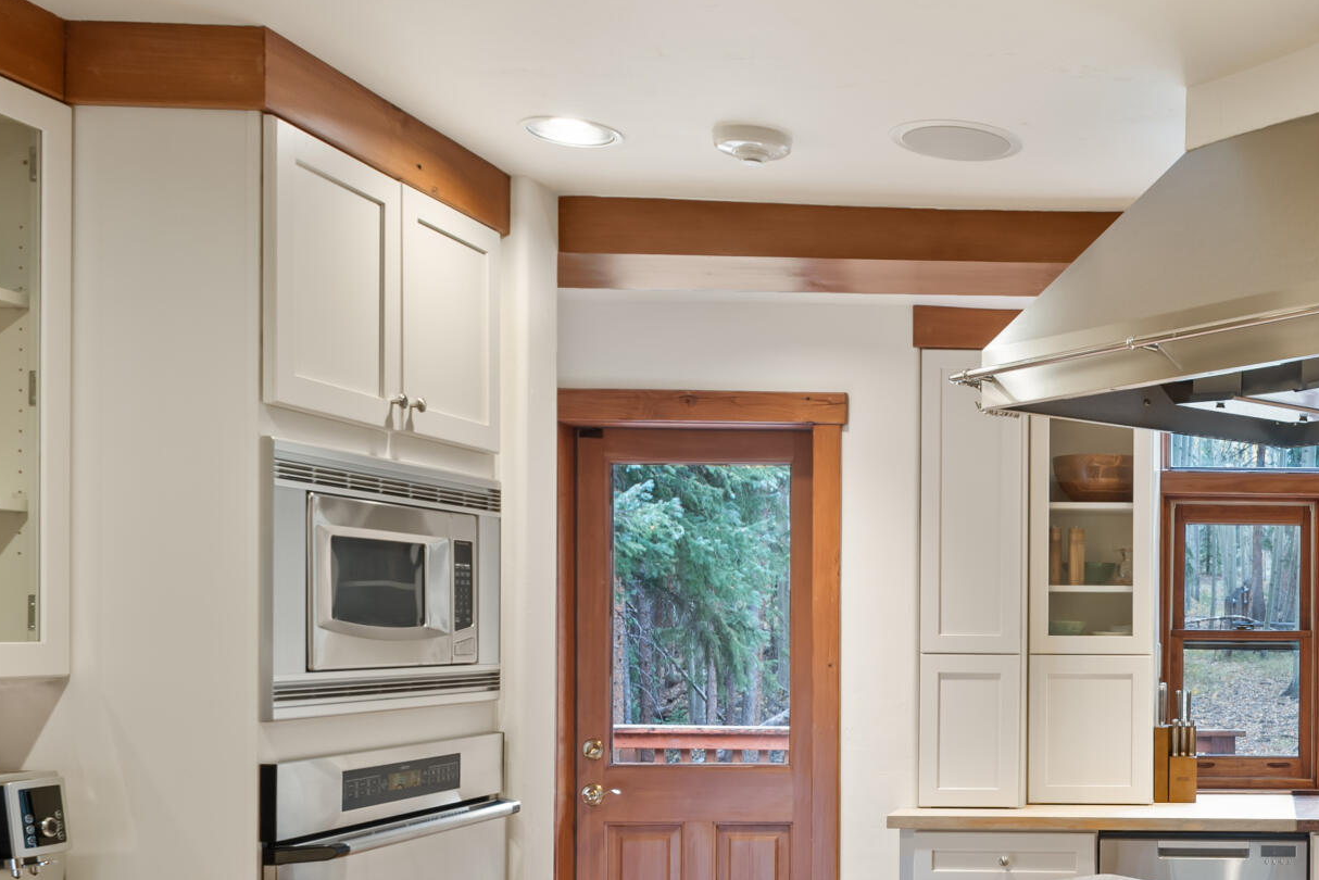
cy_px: 796
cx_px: 1301
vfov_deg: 30.5
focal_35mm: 42
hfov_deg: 40.9
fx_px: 1539
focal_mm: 17
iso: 100
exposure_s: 1/1.25
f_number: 7.1
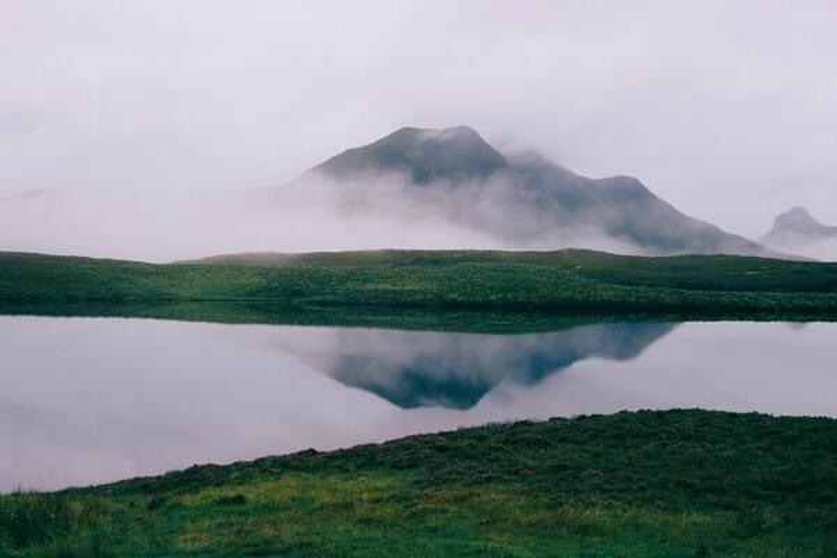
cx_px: 418
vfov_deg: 26.5
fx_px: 1186
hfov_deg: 38.9
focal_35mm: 51
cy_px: 279
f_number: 9
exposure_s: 1/90
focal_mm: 34.3
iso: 160
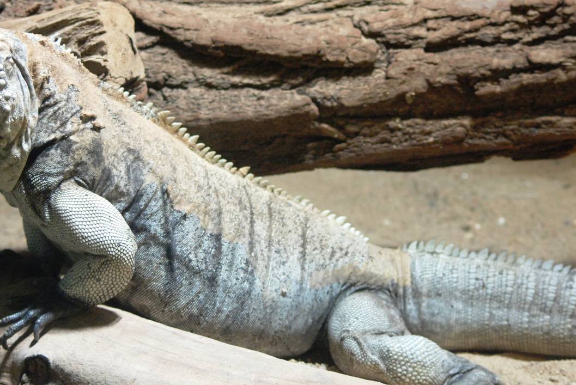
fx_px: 2546
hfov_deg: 12.9
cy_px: 157
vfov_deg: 8.7
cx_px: 201
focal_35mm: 159
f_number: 4
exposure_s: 1/250
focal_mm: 70
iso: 1000
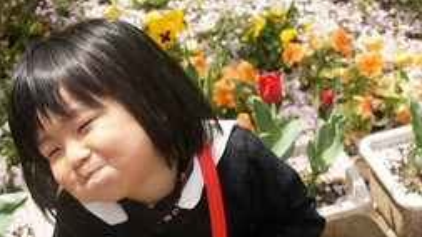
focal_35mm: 73
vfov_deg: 16.5
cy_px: 96
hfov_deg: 29.0
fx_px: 816
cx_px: 214
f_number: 6.3
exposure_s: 1/250
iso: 200
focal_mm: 28
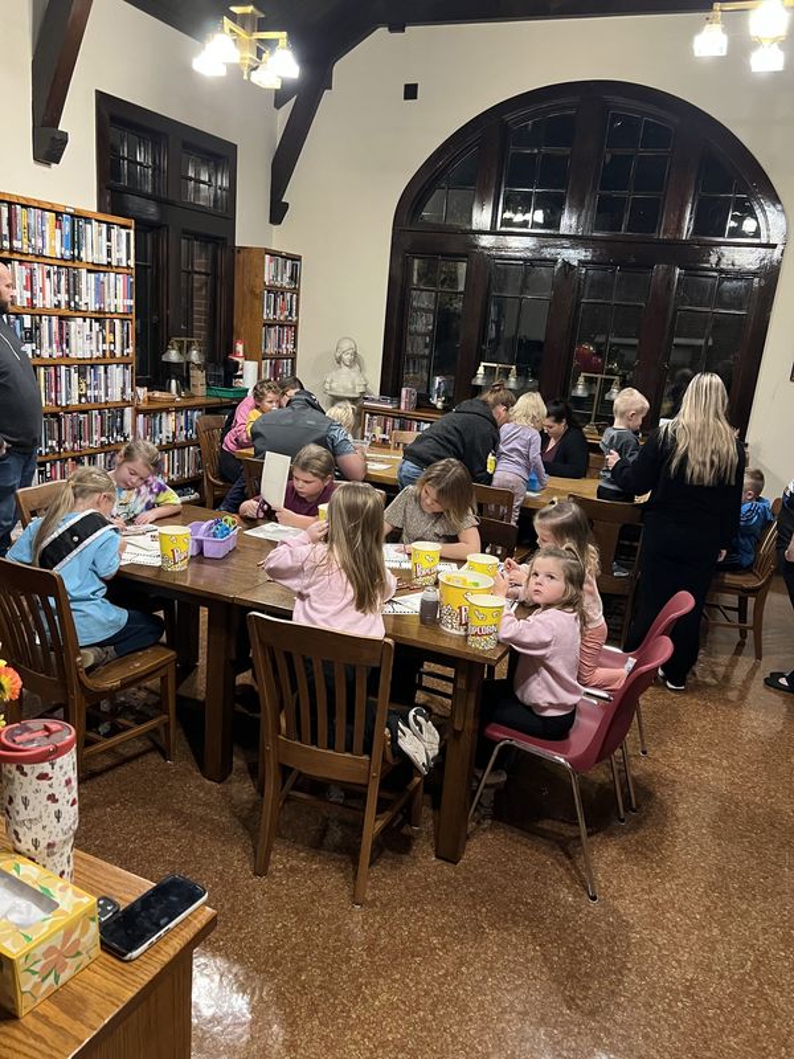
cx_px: 397
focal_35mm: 26
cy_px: 530
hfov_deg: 53.1
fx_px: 795
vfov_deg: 67.3
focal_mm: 5.7
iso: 500
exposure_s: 1/40
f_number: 1.5
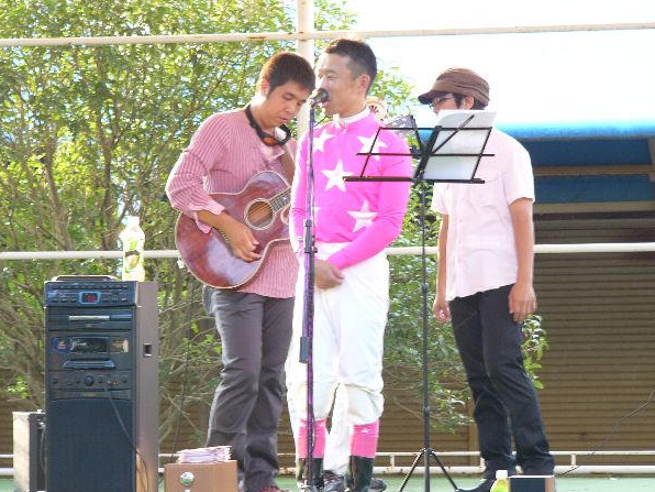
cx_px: 348
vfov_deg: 8.4
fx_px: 3330
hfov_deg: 11.2
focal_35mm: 176
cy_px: 241
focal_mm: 27.2
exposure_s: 1/25
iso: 50
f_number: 2.8
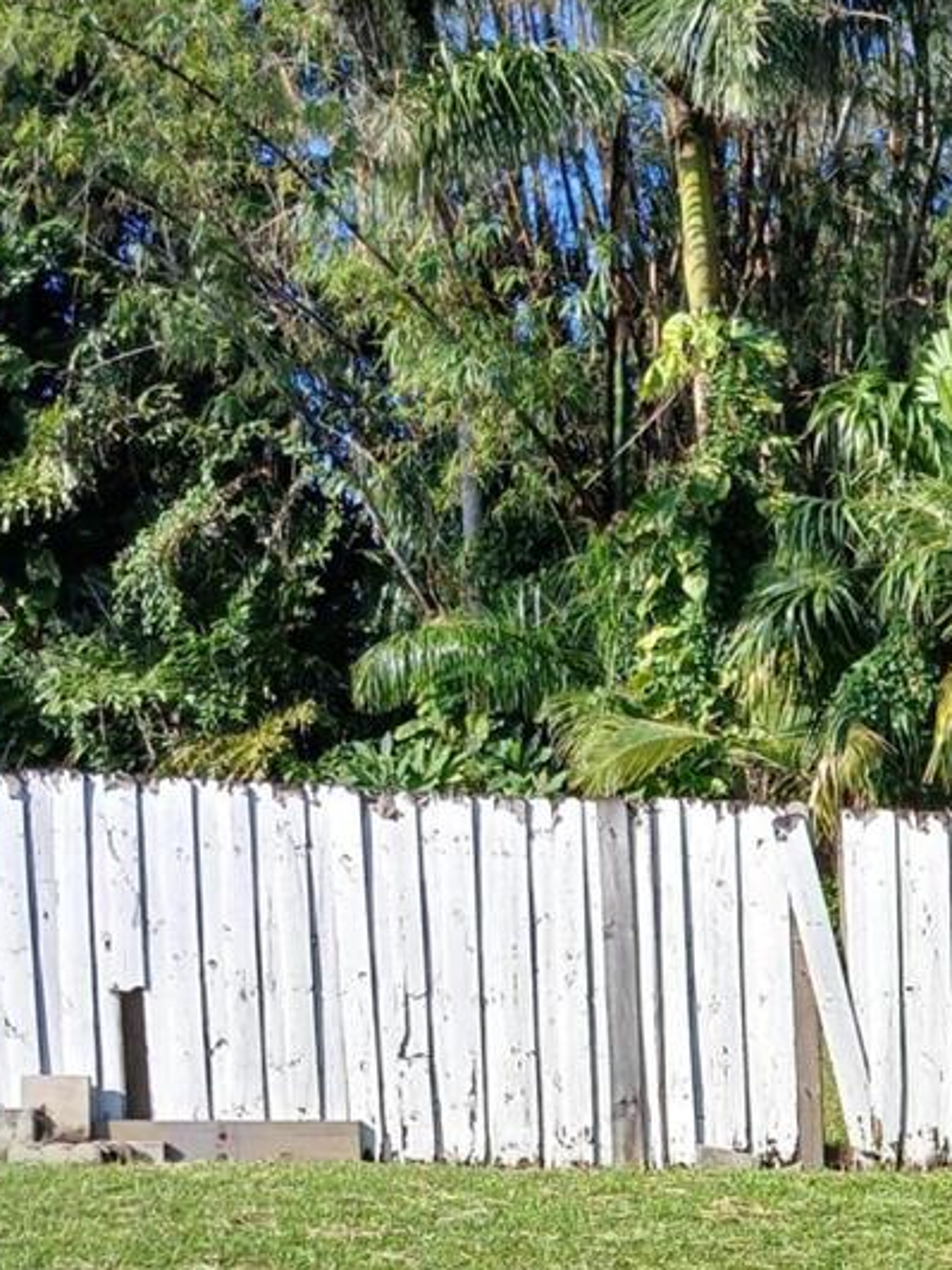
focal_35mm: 75
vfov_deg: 24.6
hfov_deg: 18.1
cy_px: 1313
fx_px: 2750
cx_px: 1303
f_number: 1.8
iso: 20
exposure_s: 1/369
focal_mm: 3.98
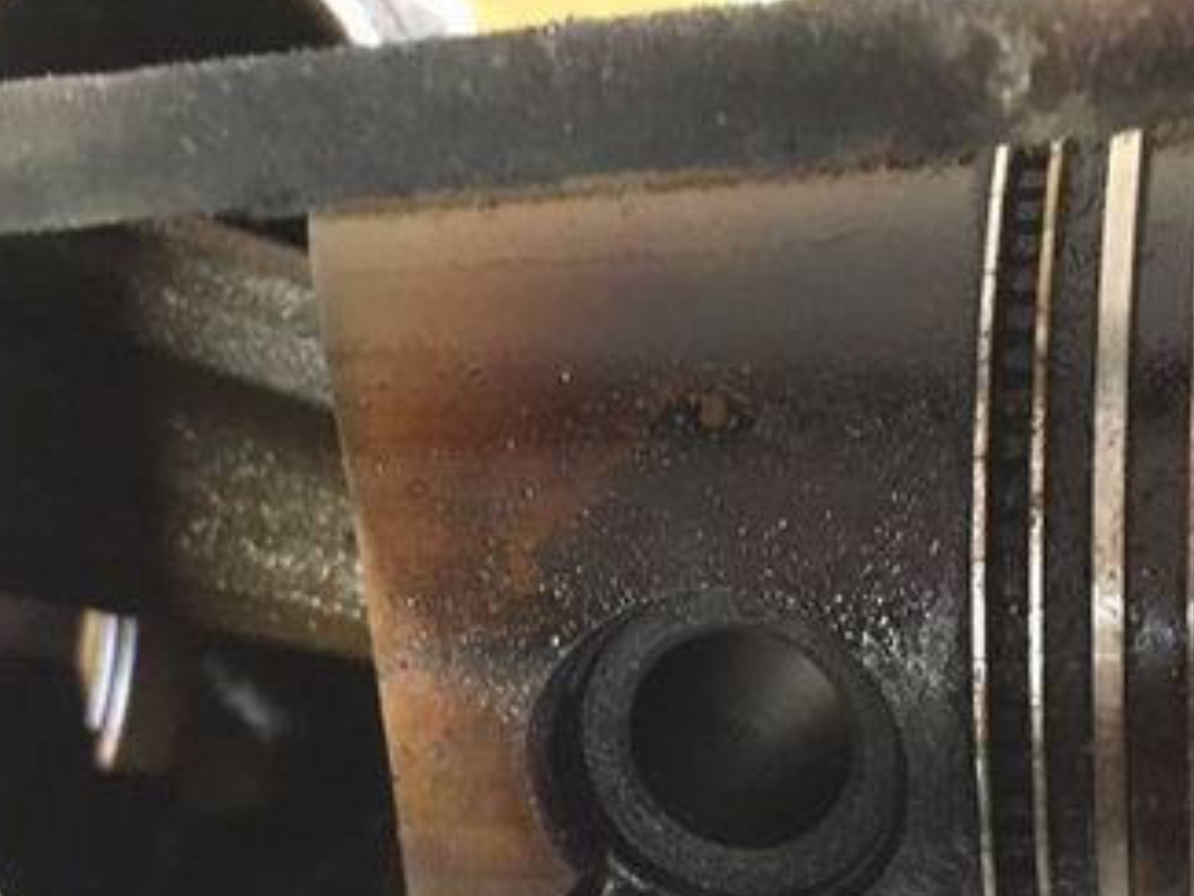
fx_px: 2001
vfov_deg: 24.7
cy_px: 756
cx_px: 628
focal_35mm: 58
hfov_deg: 33.2
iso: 500
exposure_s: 1/17
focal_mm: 4.15
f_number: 2.2
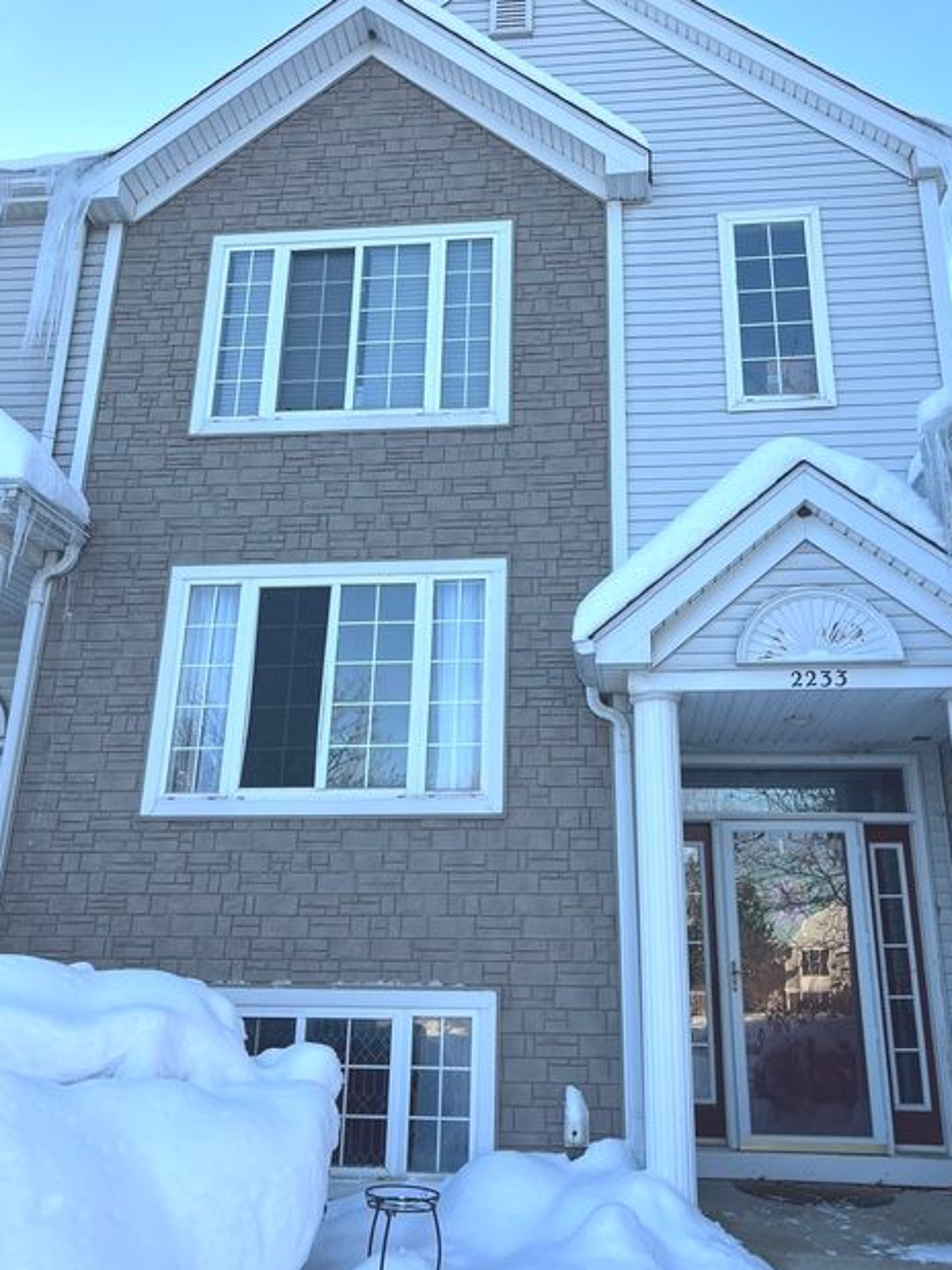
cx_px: 509
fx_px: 1027
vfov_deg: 63.4
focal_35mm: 28
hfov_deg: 49.7
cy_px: 614
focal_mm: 5.7
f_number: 1.5
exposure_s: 1/797
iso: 50
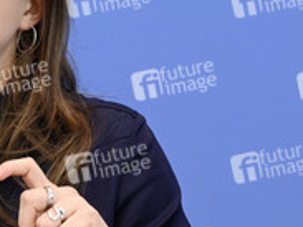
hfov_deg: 7.4
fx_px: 2318
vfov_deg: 5.6
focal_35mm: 265
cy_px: 40
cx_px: -36
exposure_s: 1/400
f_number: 7.1
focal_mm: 112
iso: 4000
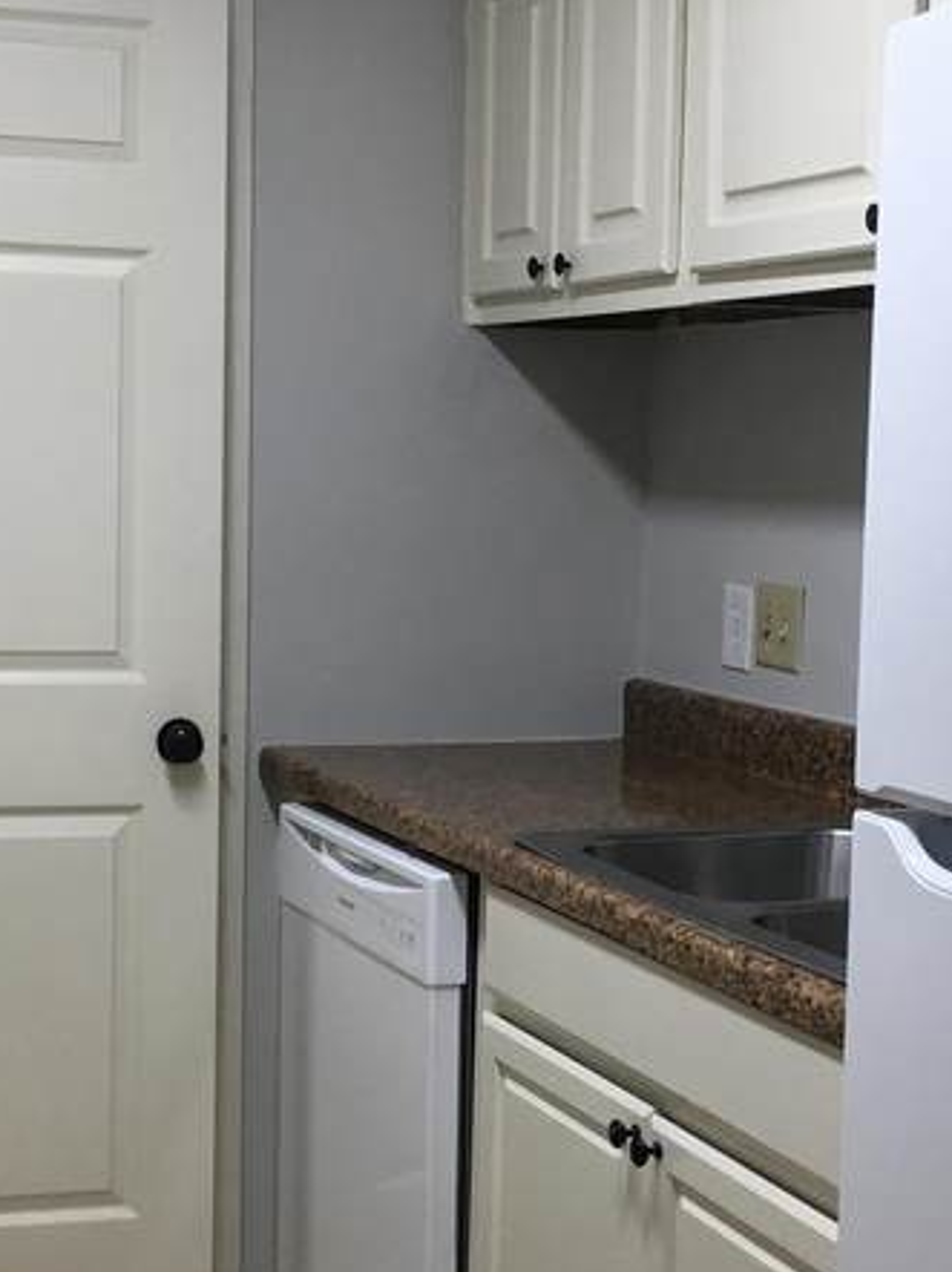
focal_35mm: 63
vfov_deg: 30.7
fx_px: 2312
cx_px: 377
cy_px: 711
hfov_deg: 23.2
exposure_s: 1/30
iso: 25
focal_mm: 4.15
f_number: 2.2
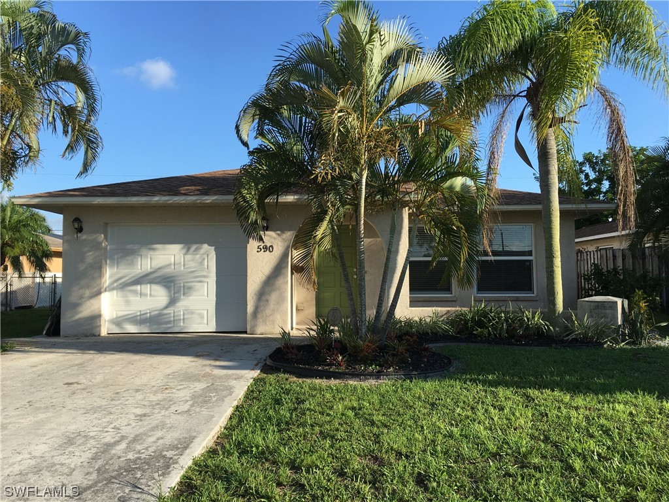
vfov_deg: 48.2
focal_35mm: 29
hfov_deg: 61.7
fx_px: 560
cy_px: 251
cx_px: 334
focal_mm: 4.15
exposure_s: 1/855
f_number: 2.2
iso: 25
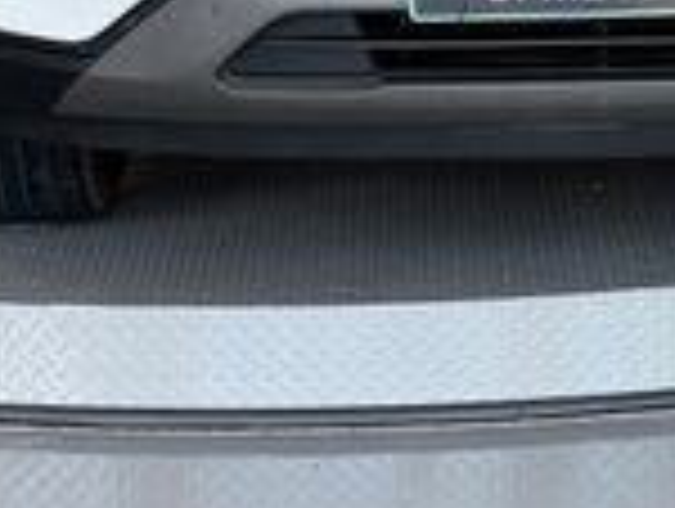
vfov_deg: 9.6
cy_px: -252
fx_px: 2930
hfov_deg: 13.1
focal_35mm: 150
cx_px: 585
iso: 64
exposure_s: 1/252
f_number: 1.78
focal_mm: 6.76
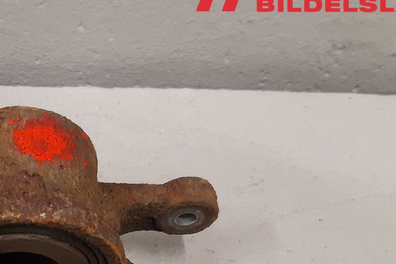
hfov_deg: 30.0
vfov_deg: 20.7
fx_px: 693
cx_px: 11
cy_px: 282
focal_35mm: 63
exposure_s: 1/50
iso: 200
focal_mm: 3.93
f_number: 1.7
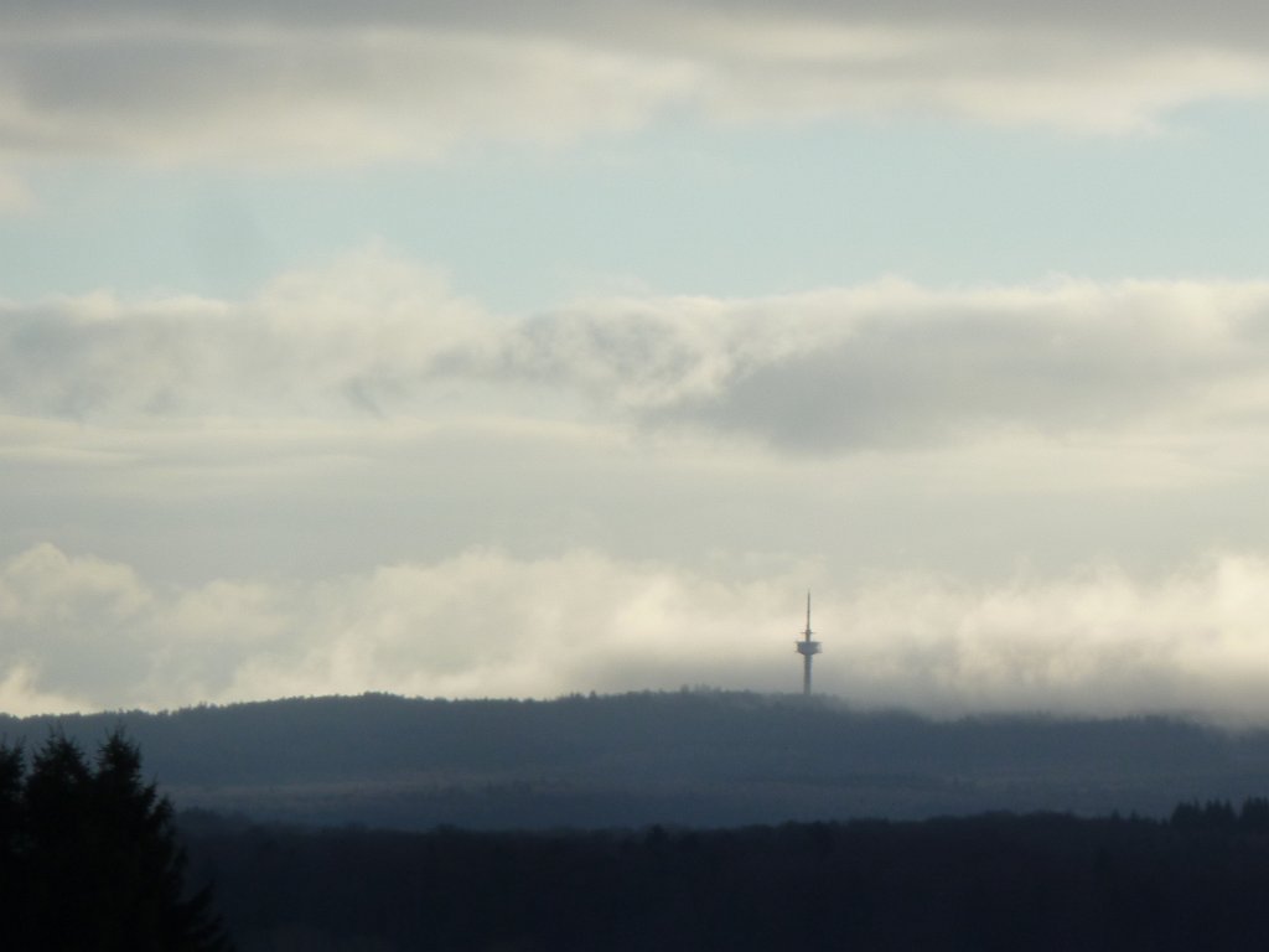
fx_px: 10998
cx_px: 634
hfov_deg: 6.6
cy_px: 476
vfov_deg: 5.0
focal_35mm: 300
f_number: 4.9
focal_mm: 49.2
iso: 80
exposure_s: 1/320
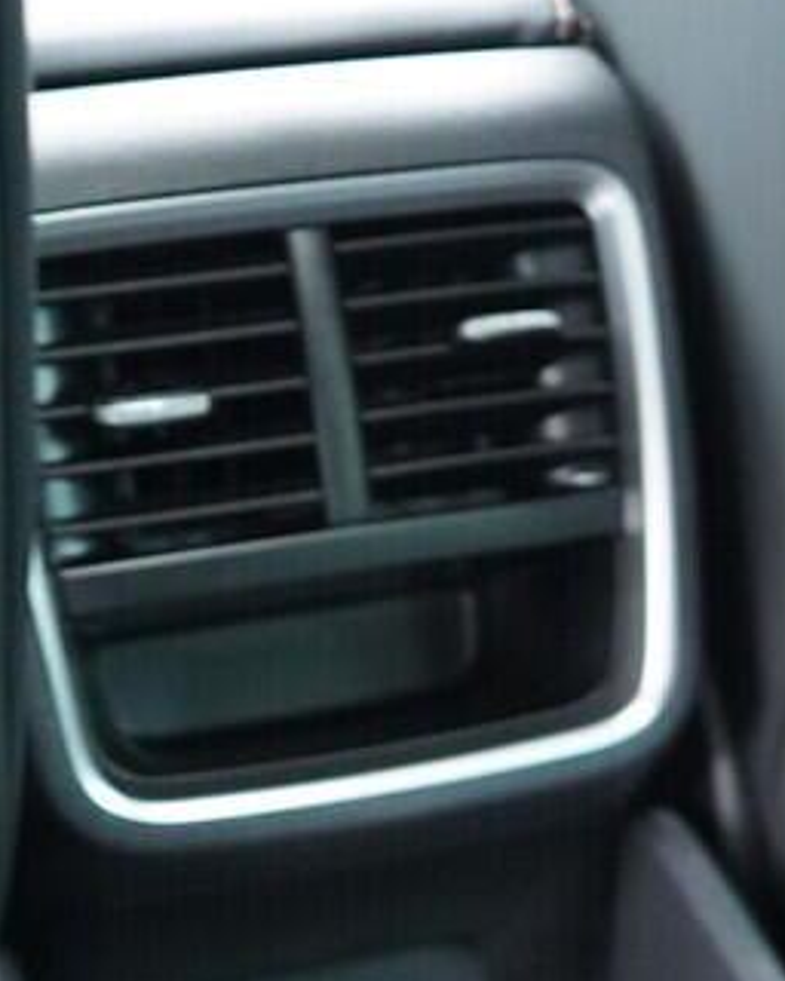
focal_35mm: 108
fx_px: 3136
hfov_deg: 14.2
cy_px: 814
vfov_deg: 17.6
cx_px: 678
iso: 2500
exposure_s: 1/40
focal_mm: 24
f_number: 2.8
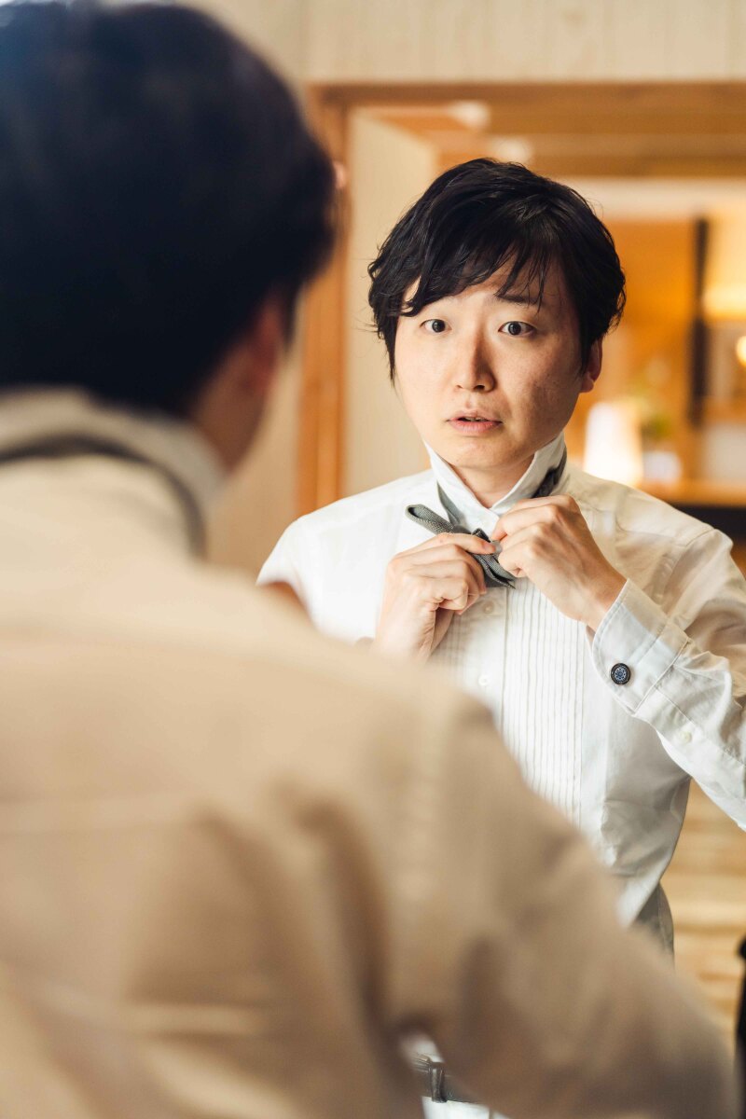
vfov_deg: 24.5
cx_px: 373
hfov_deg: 16.5
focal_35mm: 83
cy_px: 560
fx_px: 2580
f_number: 2.8
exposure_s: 1/500
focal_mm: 83
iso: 640
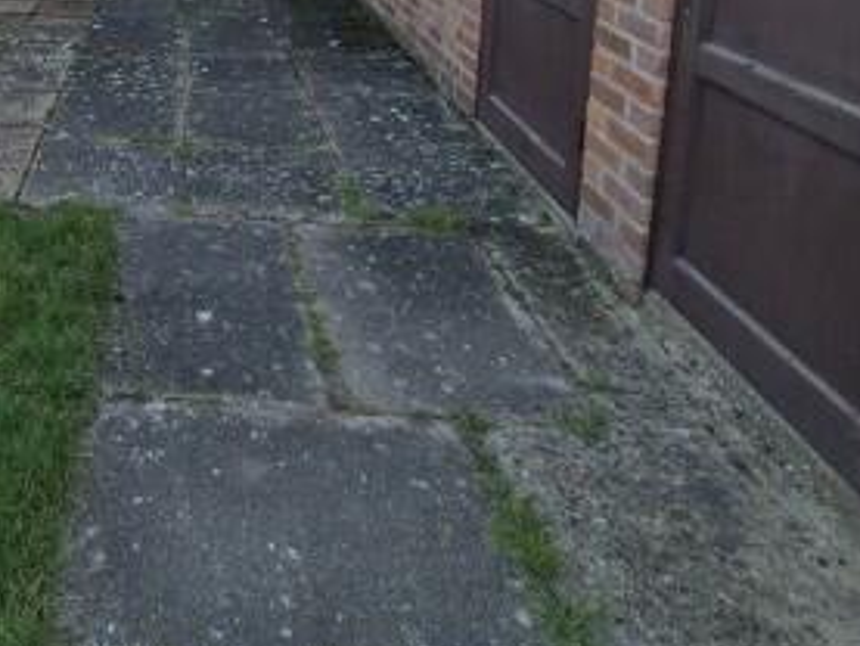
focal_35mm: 30
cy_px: -78
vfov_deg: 38.2
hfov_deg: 52.9
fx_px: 746
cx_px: 93
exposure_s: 1/568
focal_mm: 2.2
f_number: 2.2
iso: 50
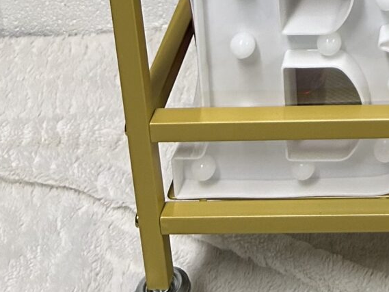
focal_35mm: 117
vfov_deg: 10.1
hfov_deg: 15.5
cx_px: 582
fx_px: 1315
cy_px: -516
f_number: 1.5
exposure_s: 1/120
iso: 100
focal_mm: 5.7
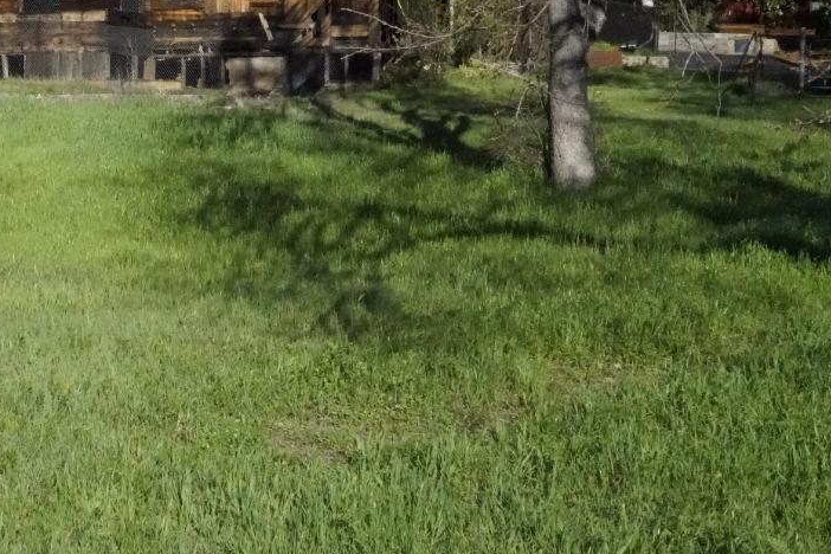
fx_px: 1431
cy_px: 170
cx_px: 156
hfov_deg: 31.5
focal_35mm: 62
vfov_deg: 21.8
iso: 25600
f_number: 20
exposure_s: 1/8000
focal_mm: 29
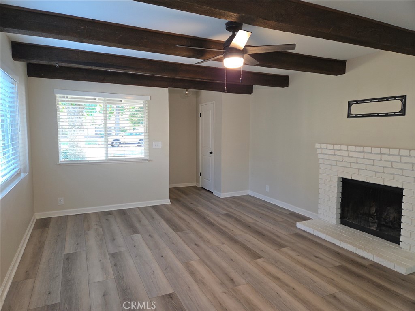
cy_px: 156
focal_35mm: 23
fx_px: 276
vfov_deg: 58.9
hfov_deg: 73.9
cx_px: 208
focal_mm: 5.4
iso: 100
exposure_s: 1/24
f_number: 1.8
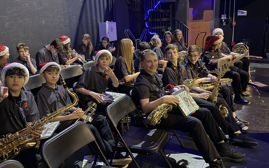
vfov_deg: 38.3
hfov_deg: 58.1
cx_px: 138
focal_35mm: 33
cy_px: 74
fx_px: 242
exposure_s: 1/24
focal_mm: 6.76
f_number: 1.78
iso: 1600
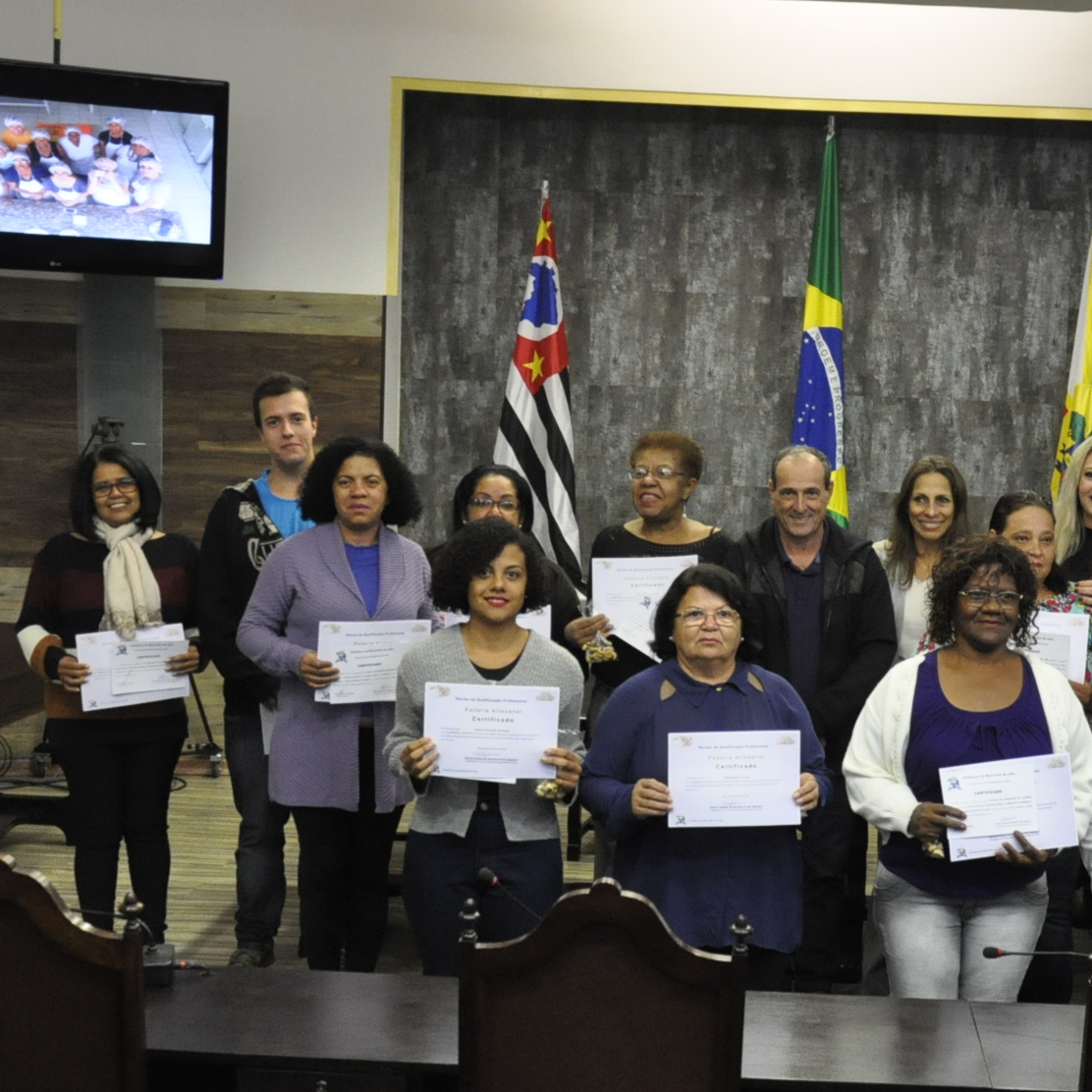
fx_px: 1927
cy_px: 643
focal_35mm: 54
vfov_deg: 31.6
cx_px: 782
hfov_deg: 31.2
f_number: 3.8
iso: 2500
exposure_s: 1/100
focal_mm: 22
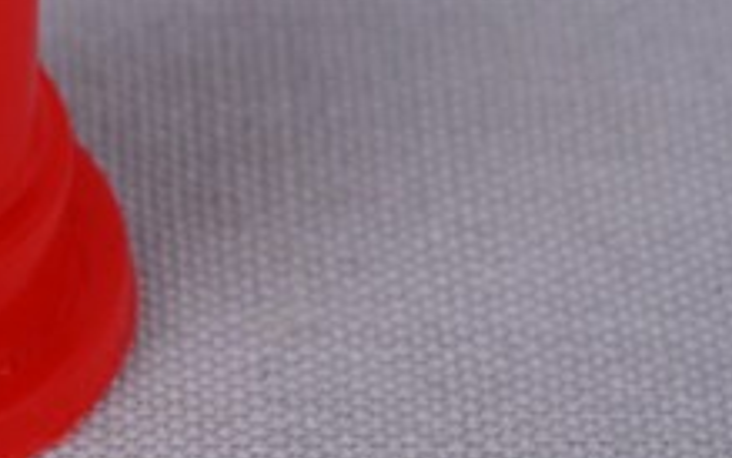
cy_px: 47
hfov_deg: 7.7
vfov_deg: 4.9
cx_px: -187
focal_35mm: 268
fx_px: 5348
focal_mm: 60
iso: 100
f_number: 32
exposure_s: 1/60
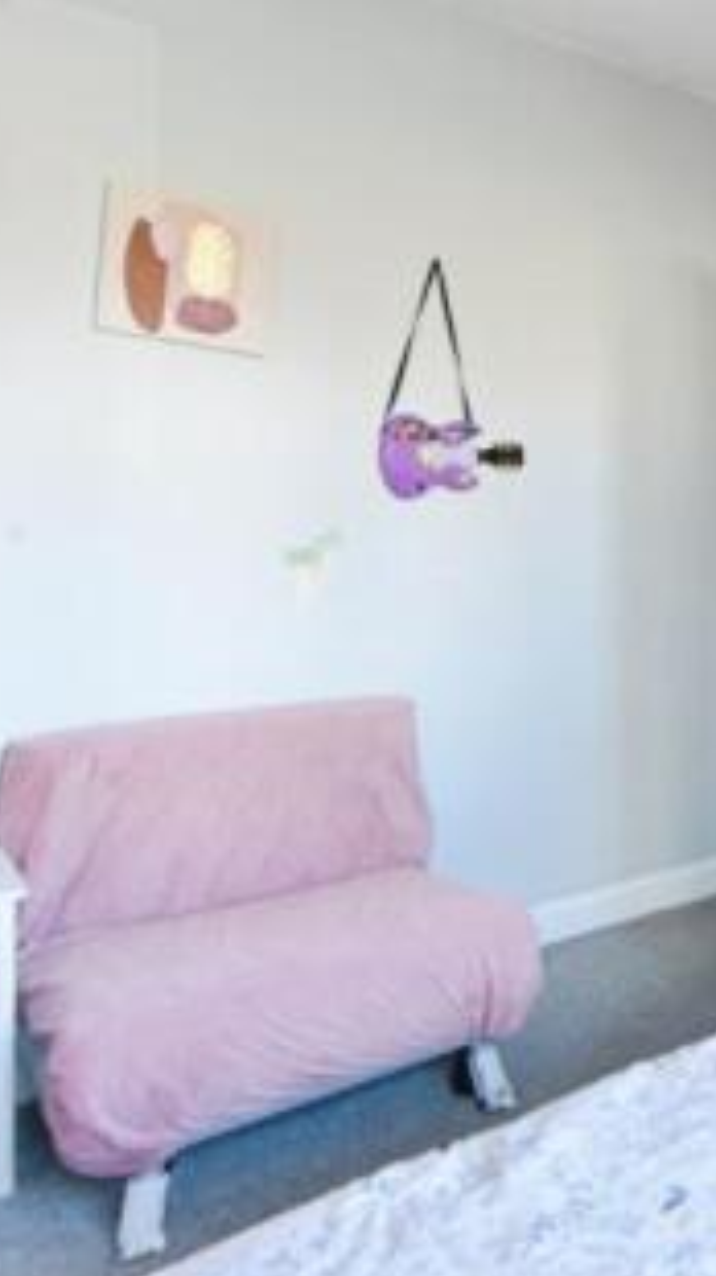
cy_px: 562
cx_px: 885
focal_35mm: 31
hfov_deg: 31.0
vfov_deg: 62.5
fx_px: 1048
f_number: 9
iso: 1100
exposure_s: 1/15
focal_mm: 14
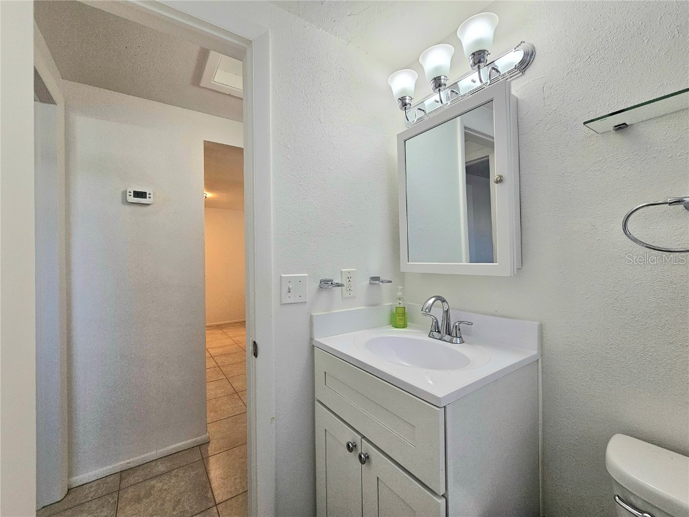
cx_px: 344
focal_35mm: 13
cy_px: 258
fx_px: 259
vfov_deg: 89.9
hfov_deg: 106.2
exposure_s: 1/120
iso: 64
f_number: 2.2
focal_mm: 2.2
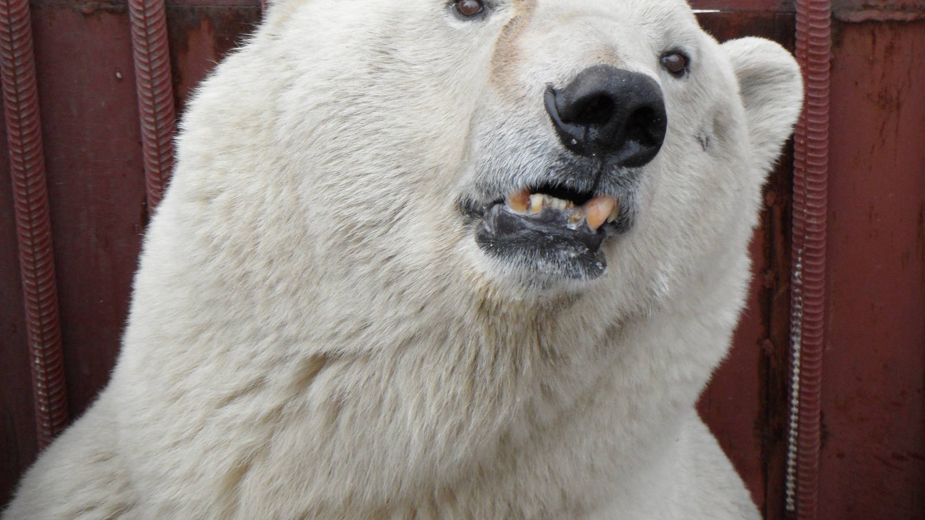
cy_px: 191
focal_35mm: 262
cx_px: 463
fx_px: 6426
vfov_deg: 4.6
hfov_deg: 8.2
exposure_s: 1/250
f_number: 5
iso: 200
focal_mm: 39.5
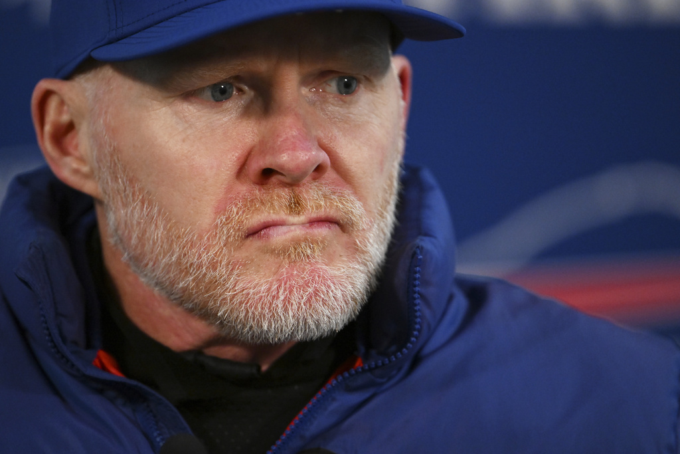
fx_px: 10579
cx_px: 340
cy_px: 227
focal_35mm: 560
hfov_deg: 3.7
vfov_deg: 2.5
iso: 5000
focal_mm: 560
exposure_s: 1/640
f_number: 4.5
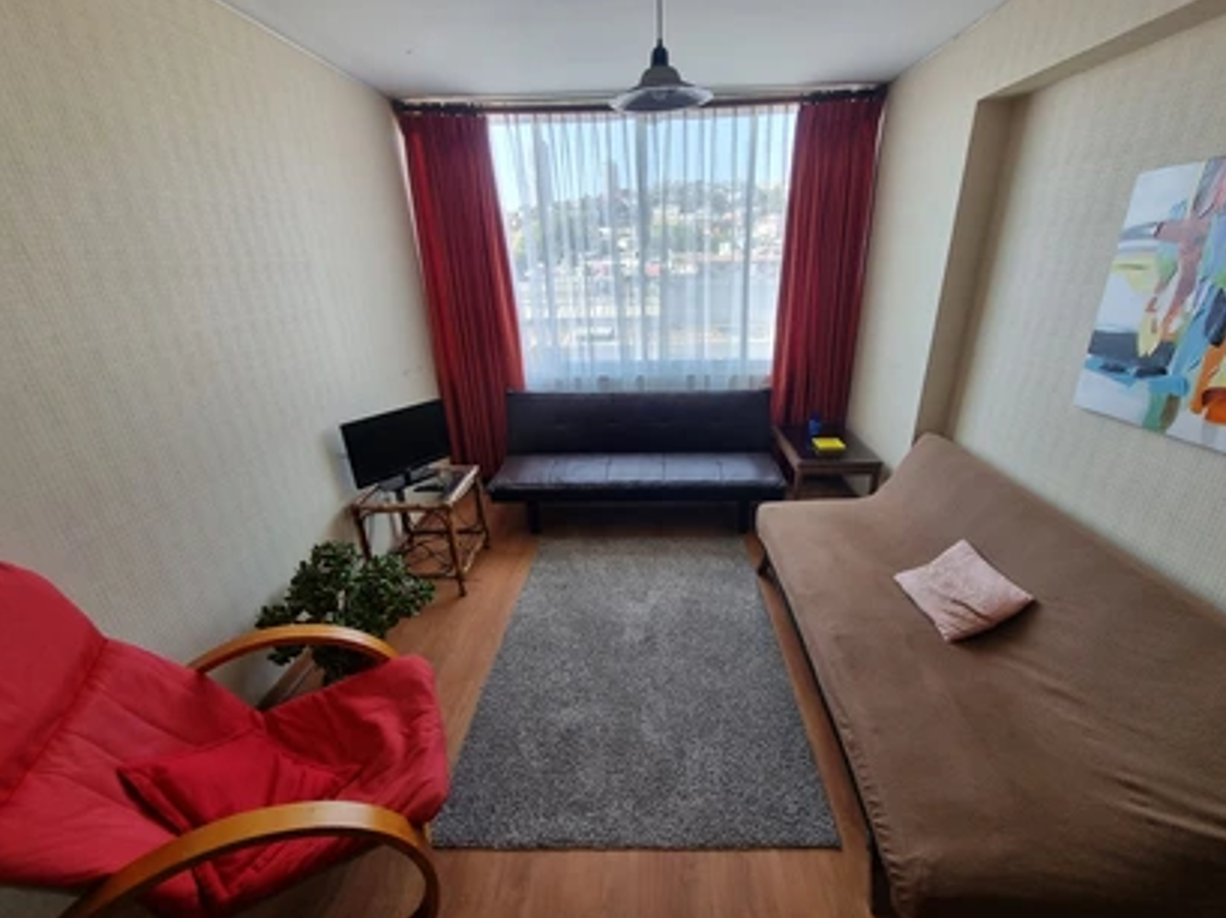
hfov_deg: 102.0
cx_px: 650
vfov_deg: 85.6
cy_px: 468
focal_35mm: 14
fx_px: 495
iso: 64
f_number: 2.2
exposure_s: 1/100
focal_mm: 1.74
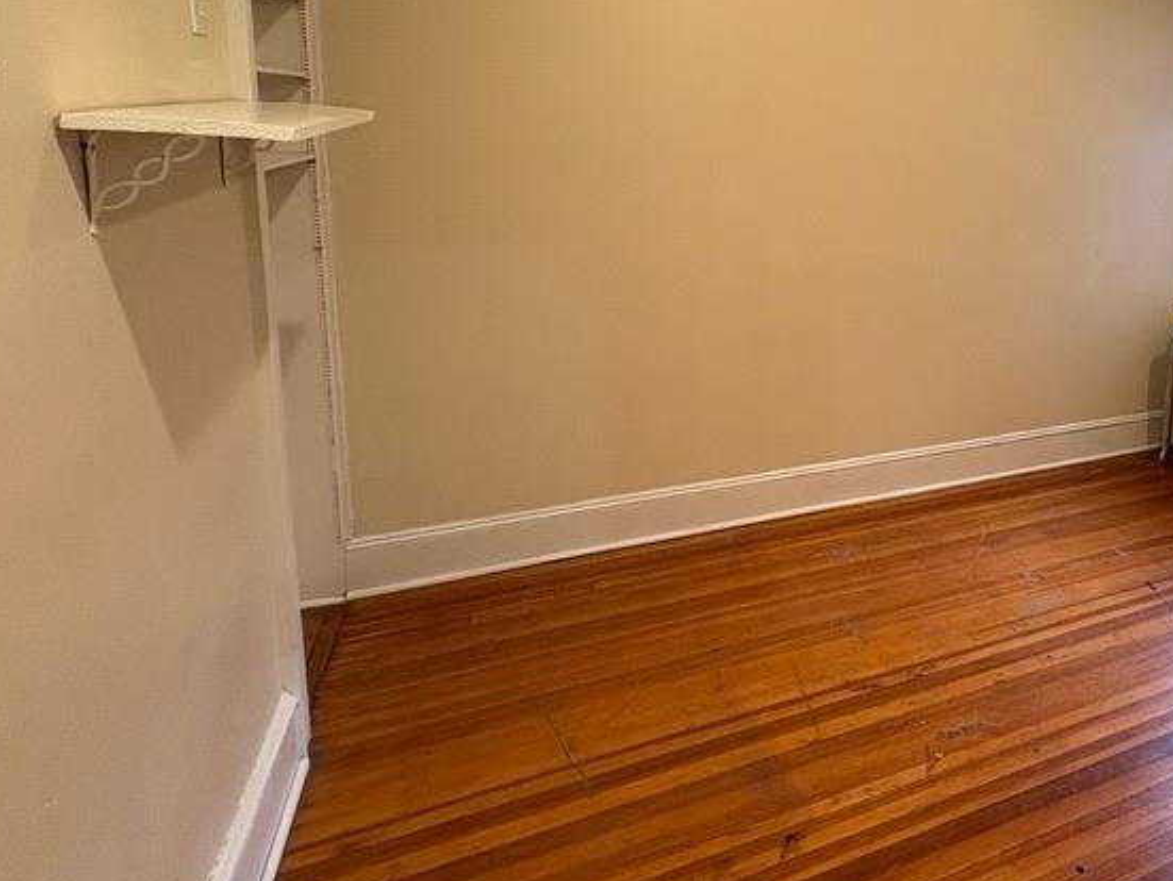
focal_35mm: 26
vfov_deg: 51.6
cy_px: 262
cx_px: 1030
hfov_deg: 58.6
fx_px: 882
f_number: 2.2
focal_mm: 2.22
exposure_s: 1/60
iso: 200
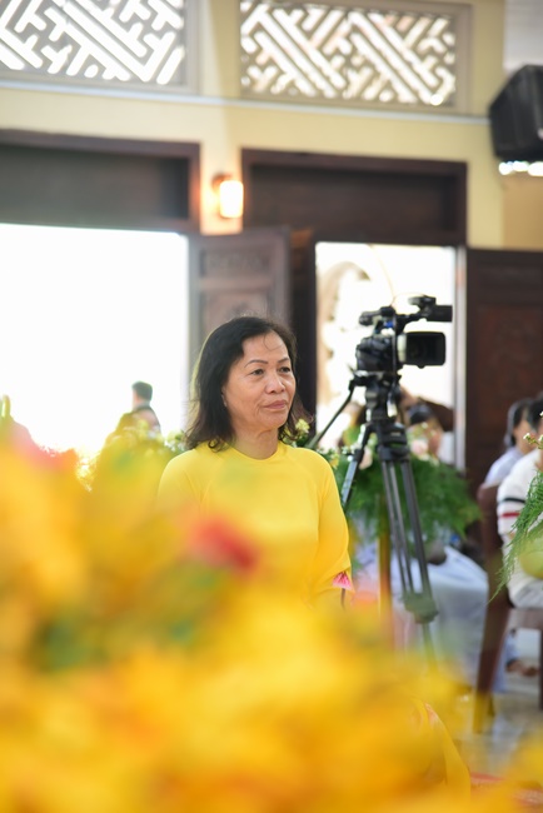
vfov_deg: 17.1
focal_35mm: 120
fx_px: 2712
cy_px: 406
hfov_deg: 11.4
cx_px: 272
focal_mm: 120
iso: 1600
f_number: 4
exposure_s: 1/50
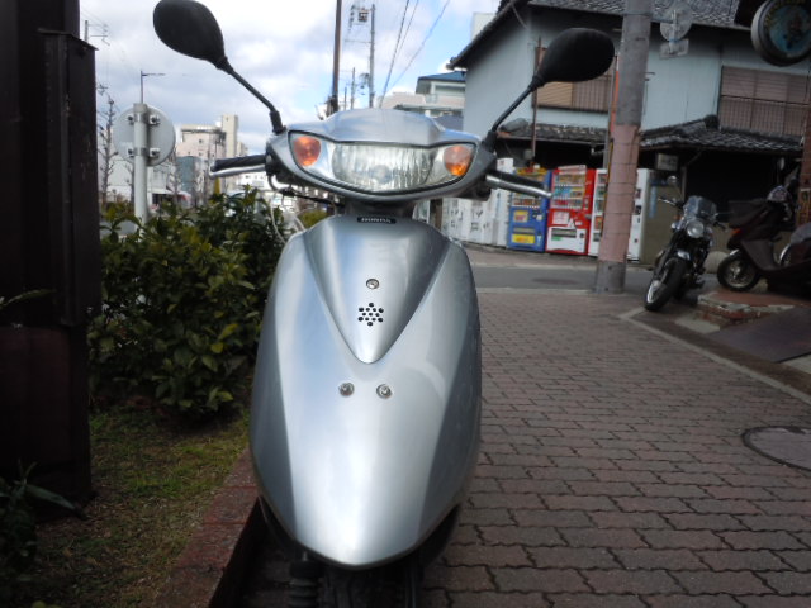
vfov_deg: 49.7
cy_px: 304
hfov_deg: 63.4
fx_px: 656
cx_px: 406
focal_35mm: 28
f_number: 3.7
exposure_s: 1/500
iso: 100
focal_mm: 5
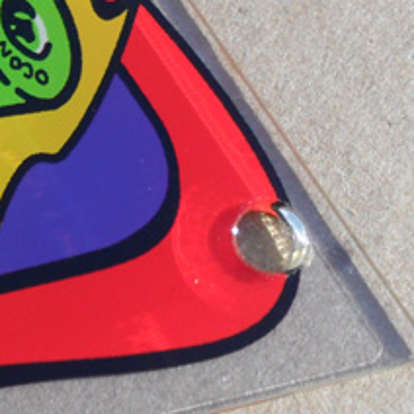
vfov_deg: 14.7
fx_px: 1583
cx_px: -258
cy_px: 37
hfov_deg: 13.7
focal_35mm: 117
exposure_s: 1/125
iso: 80
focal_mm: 6.3
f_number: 7.6
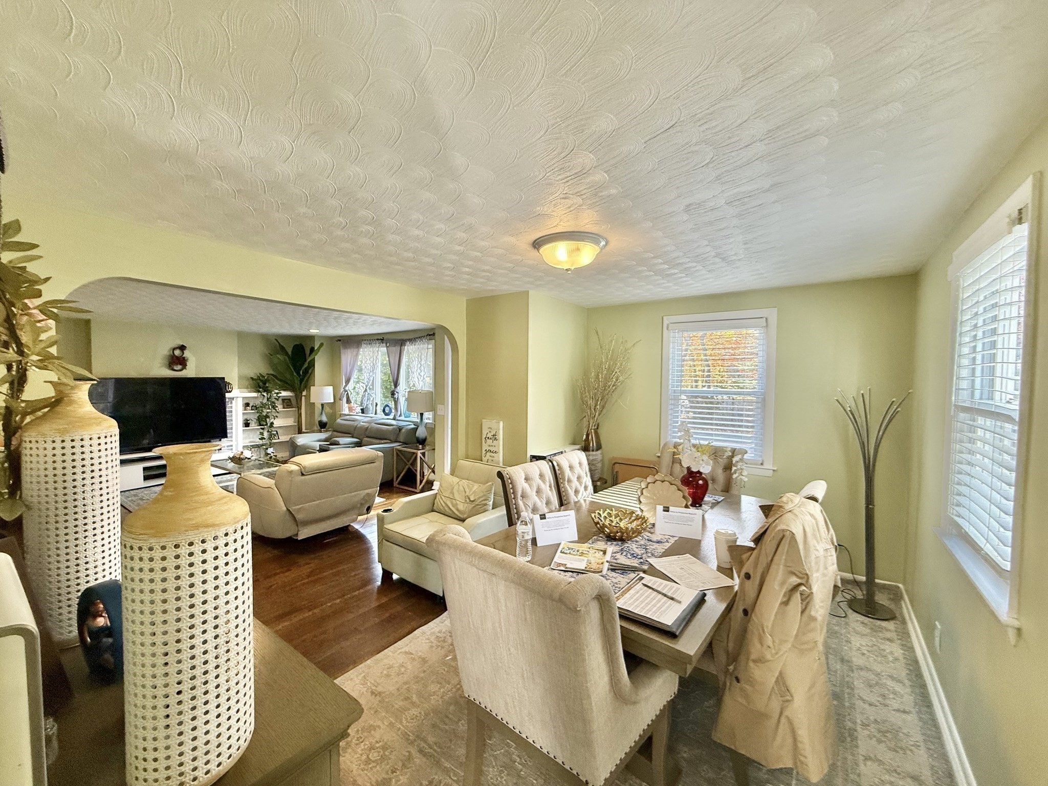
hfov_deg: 102.1
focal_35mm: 14
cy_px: 393
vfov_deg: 85.7
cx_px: 524
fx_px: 424
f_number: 2.2
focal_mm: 2.22
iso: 160
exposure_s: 1/120
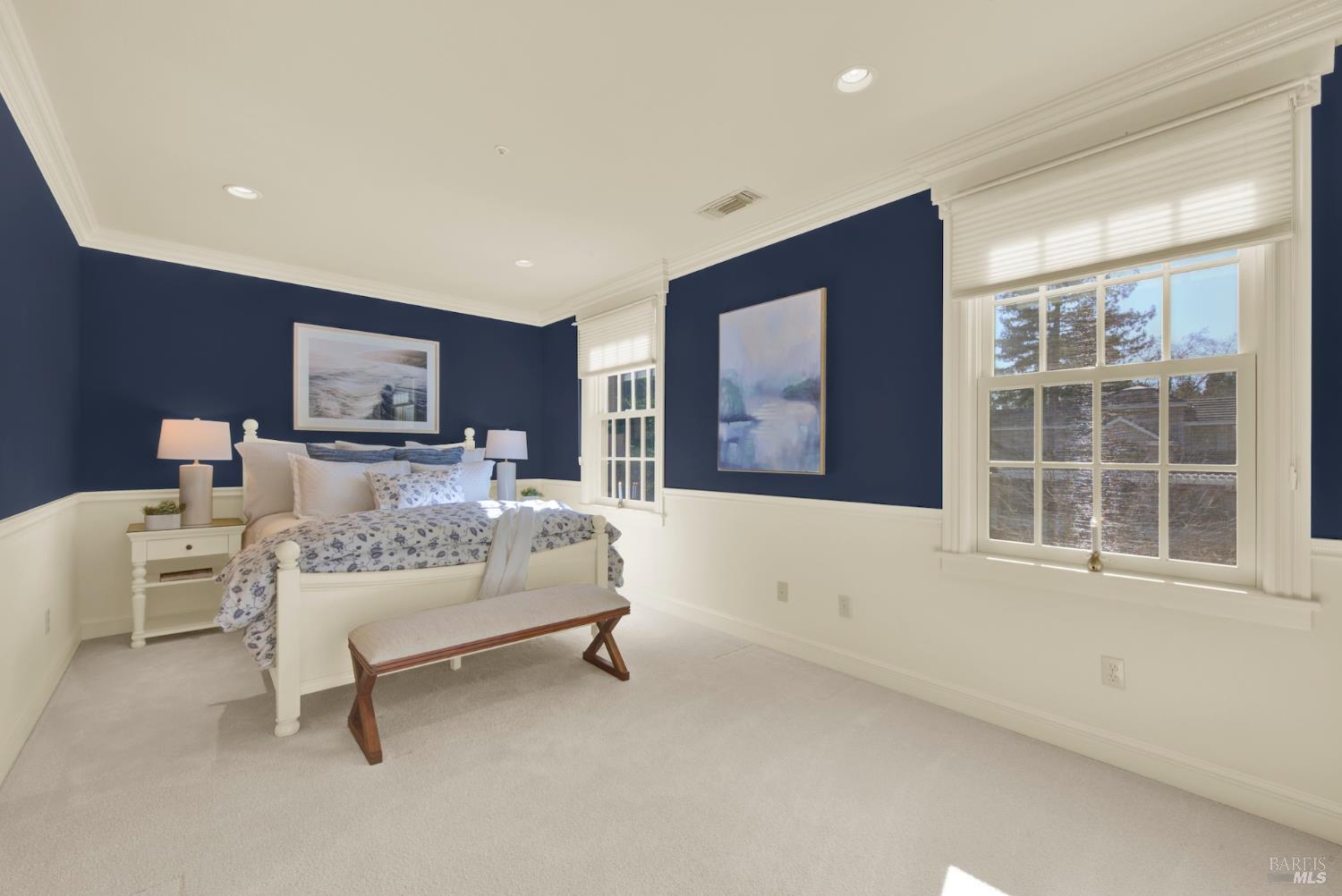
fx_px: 522
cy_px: 448
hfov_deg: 104.2
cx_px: 671
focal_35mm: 14
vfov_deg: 81.3
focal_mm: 14
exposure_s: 1/30
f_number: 14
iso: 100
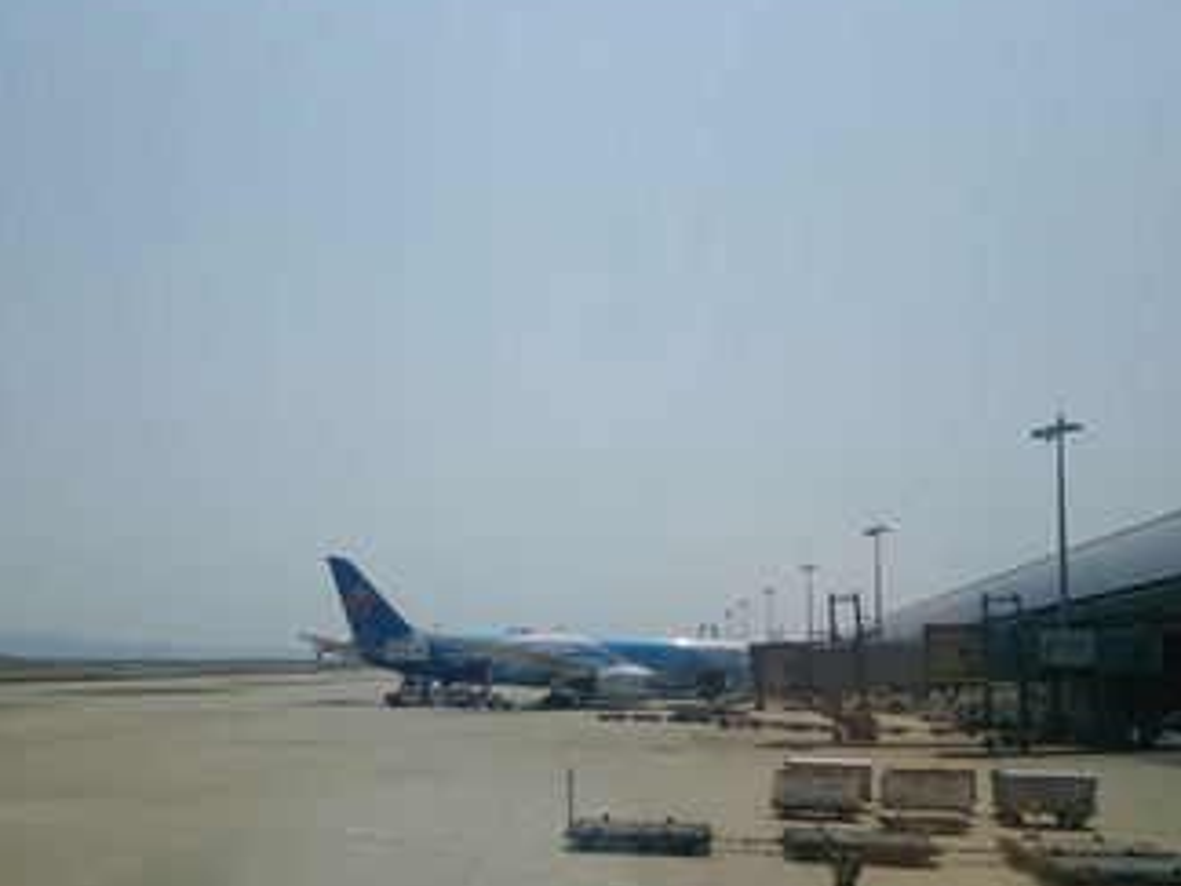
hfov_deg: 50.0
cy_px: 500
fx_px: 1262
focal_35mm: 37
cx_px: 521
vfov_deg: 38.6
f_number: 1.94
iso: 40
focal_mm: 4.06
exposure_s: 1/5341
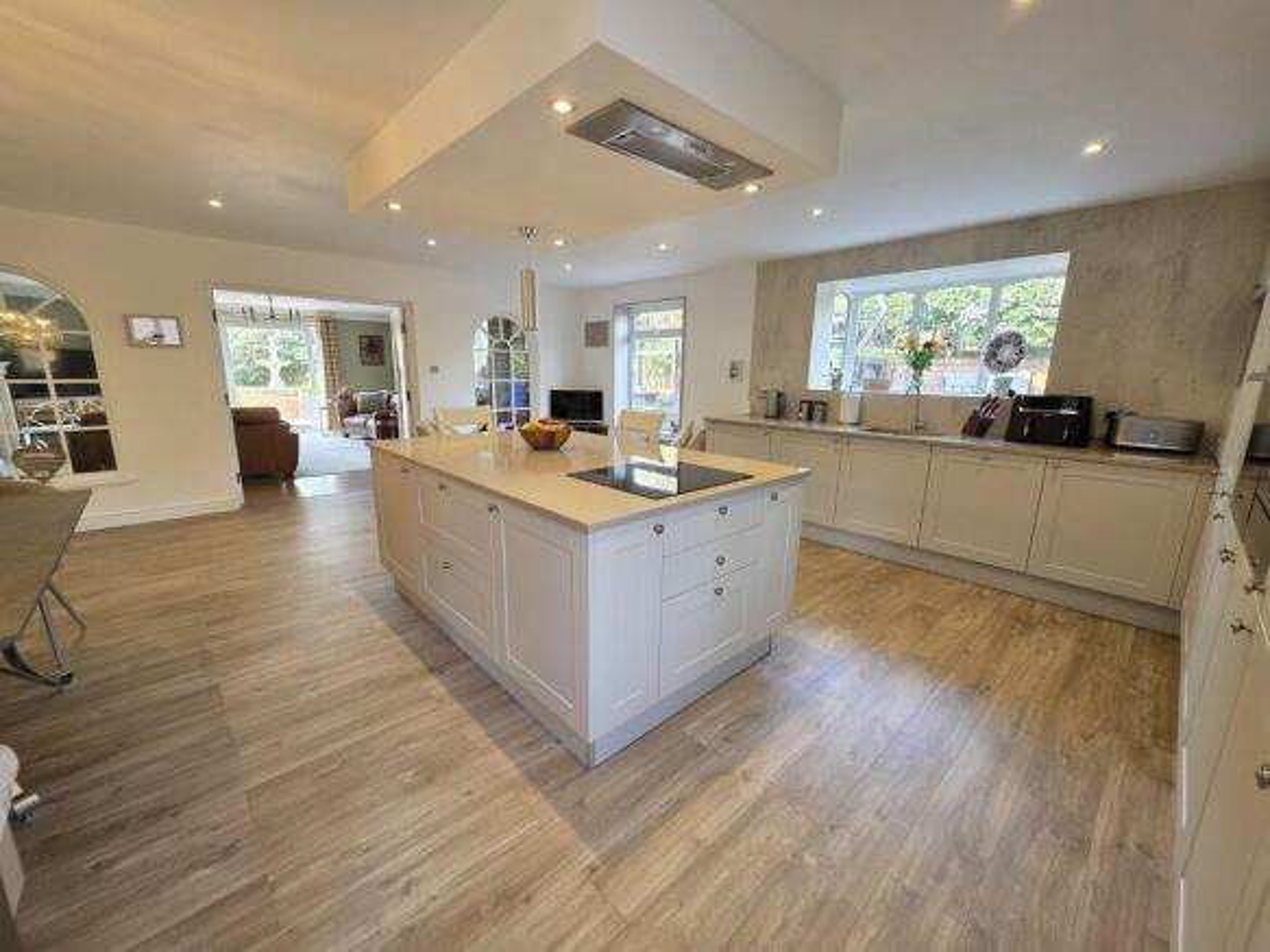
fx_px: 477
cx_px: 635
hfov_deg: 106.2
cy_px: 476
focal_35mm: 13
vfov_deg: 89.9
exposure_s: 1/100
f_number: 1.9
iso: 200
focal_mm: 2.2
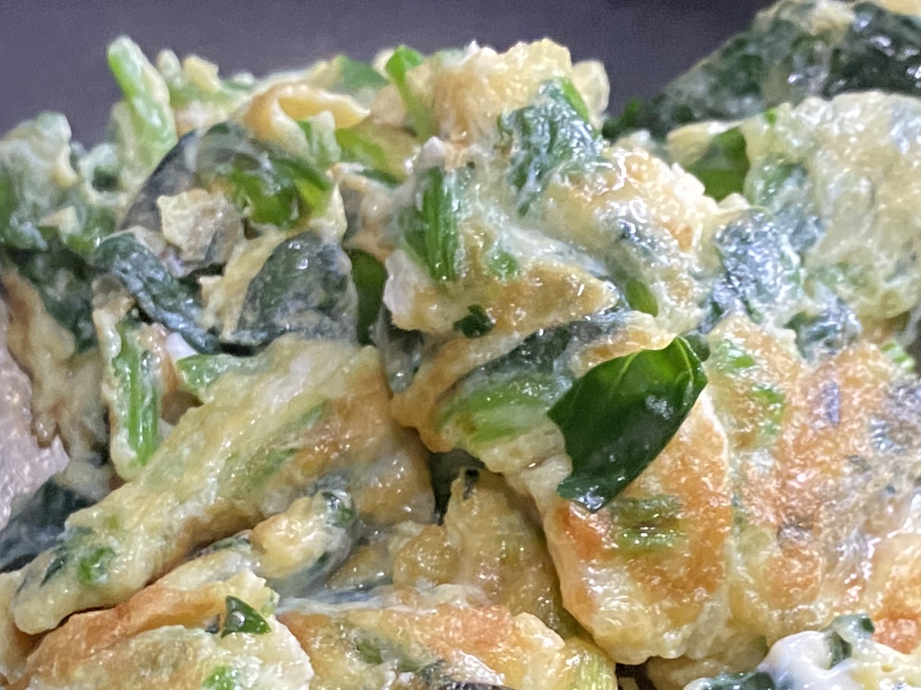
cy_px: 773
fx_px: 2341
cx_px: 490
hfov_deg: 22.3
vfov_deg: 16.3
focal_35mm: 88
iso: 400
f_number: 1.8
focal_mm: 4.25
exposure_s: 1/60
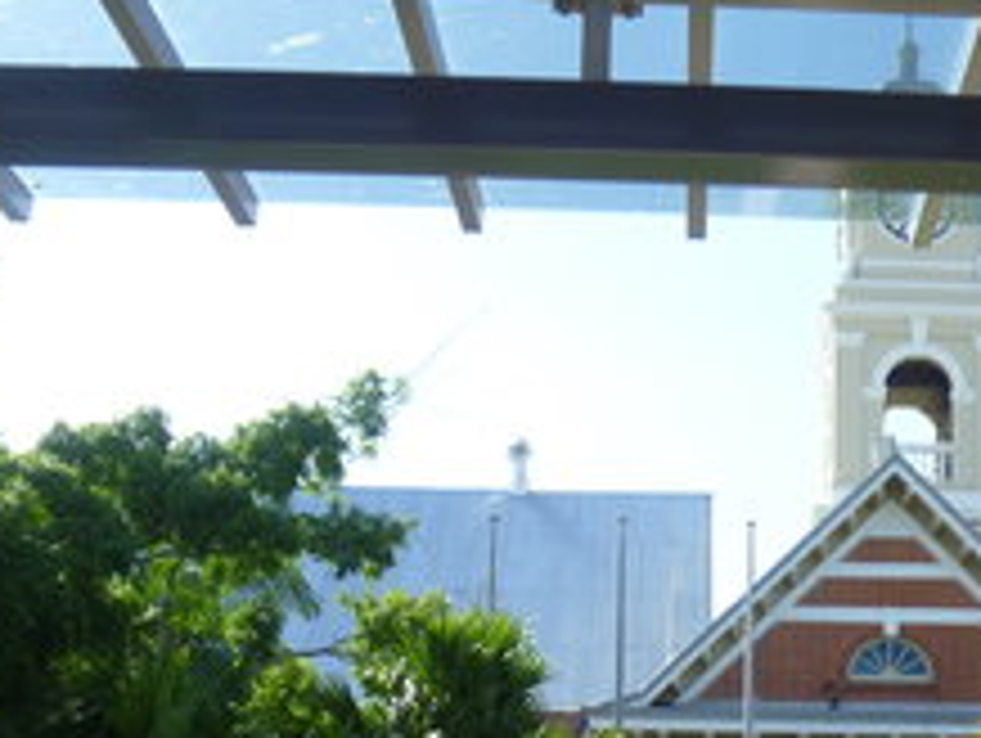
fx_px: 2185
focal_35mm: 77
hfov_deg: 24.6
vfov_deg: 18.5
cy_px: 801
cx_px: 868
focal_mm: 6.3
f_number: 4.5
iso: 80
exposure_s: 1/200
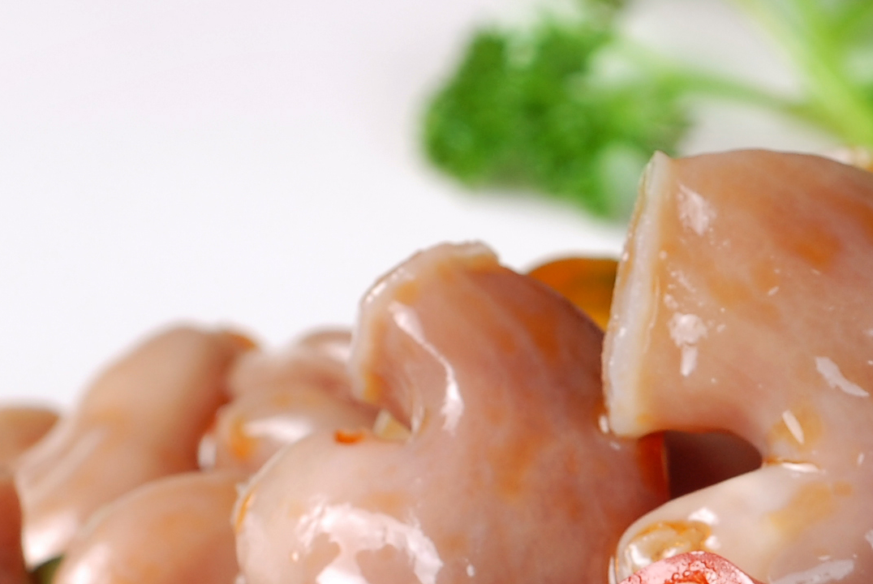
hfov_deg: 6.3
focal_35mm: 324
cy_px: 732
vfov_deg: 4.2
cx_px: 734
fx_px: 7865
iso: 125
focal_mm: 60
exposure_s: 1/160
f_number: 9
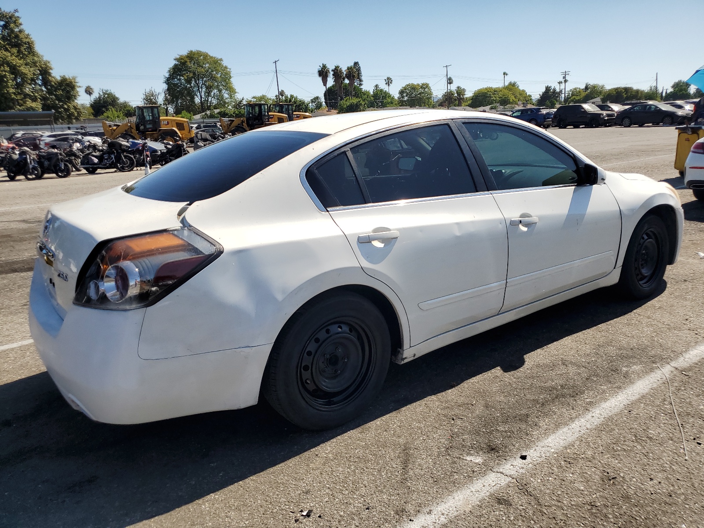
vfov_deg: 53.1
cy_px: 264
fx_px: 529
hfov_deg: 67.3
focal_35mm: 26
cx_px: 352
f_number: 1.5
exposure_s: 1/3333
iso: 50
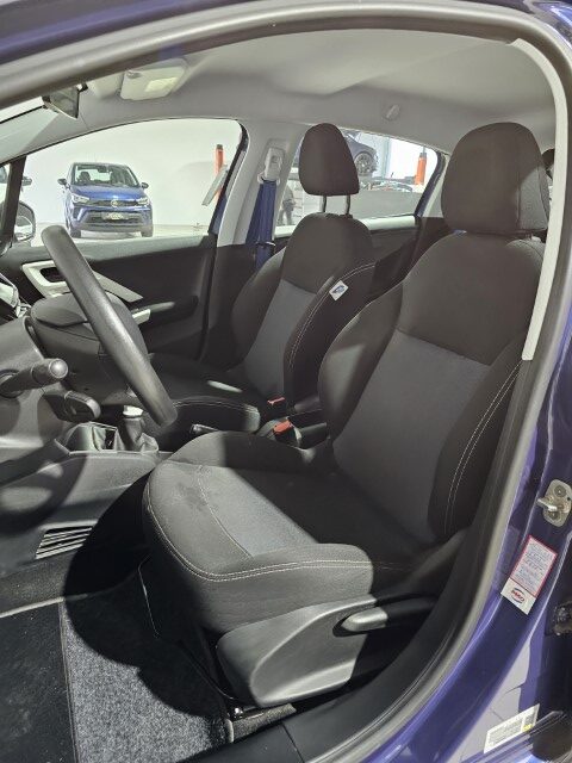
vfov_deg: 73.9
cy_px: 382
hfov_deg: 58.9
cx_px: 286
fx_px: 507
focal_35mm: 23
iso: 1000
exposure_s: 1/71
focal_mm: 6.3
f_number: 1.7
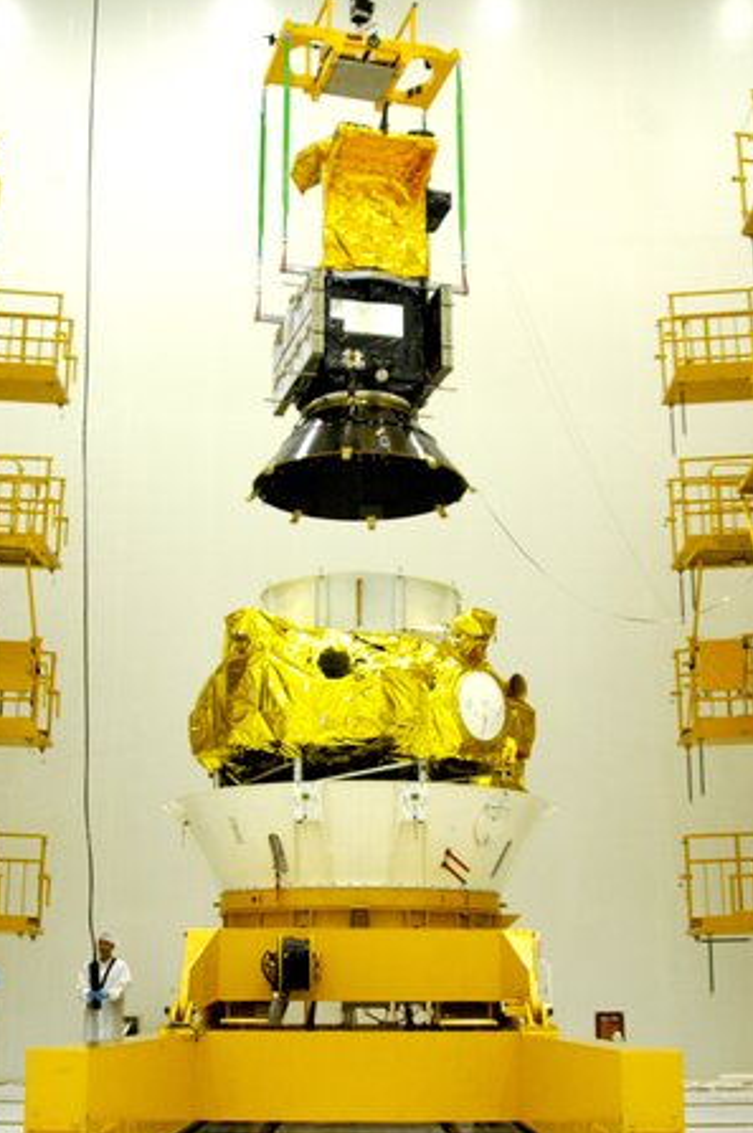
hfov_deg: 28.6
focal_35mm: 47
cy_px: 601
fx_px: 1478
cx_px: 365
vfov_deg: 41.9
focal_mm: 28
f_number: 5
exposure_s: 1/100
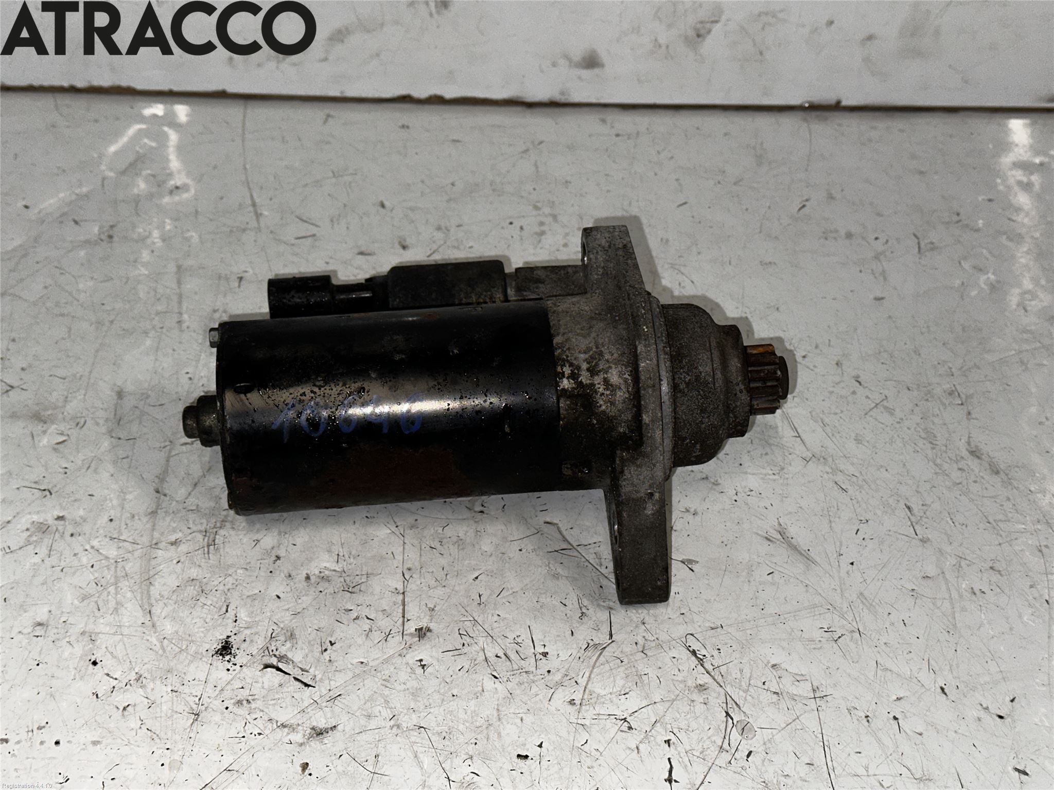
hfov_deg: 39.7
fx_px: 1462
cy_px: 395
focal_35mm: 48
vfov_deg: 30.3
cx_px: 527
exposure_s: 1/138
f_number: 1.78
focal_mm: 6.86
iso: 40
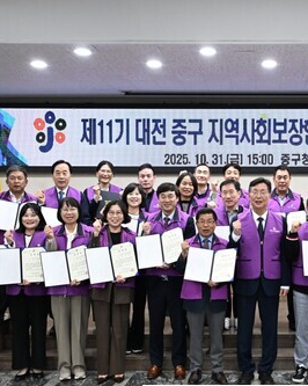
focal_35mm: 45
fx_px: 511
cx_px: 270
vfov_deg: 41.2
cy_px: 220
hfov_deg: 32.1
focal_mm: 26.5
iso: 3200
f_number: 5.6
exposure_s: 1/160
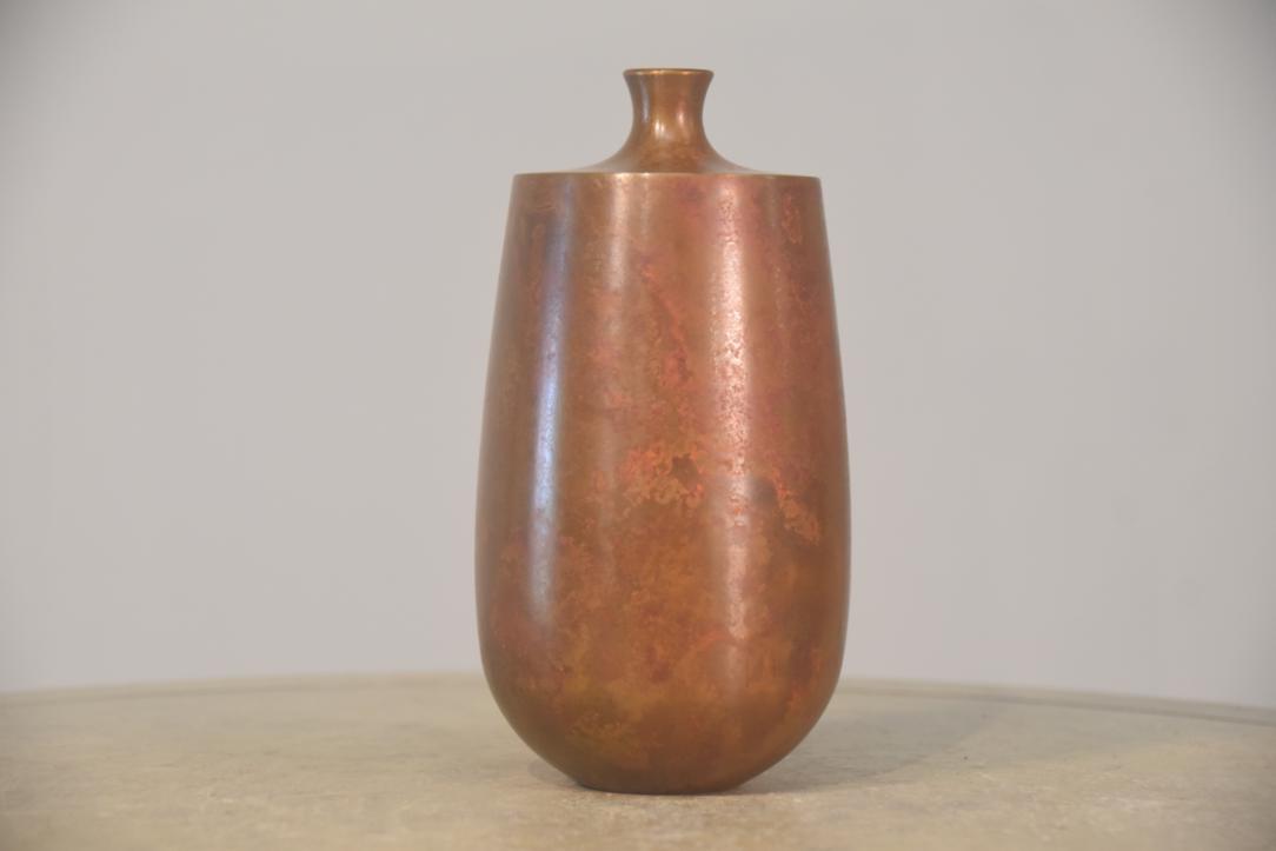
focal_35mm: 112
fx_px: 3988
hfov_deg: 18.2
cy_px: 426
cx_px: 638
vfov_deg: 12.2
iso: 1100
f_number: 5.3
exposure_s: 1/60
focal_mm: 75
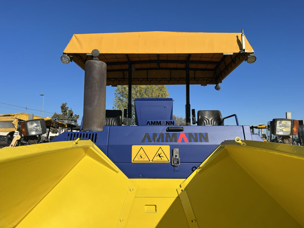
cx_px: 152
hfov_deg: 67.3
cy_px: 114
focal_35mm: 26
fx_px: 228
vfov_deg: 53.1
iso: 50
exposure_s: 1/5882
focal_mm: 5.7
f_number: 1.5
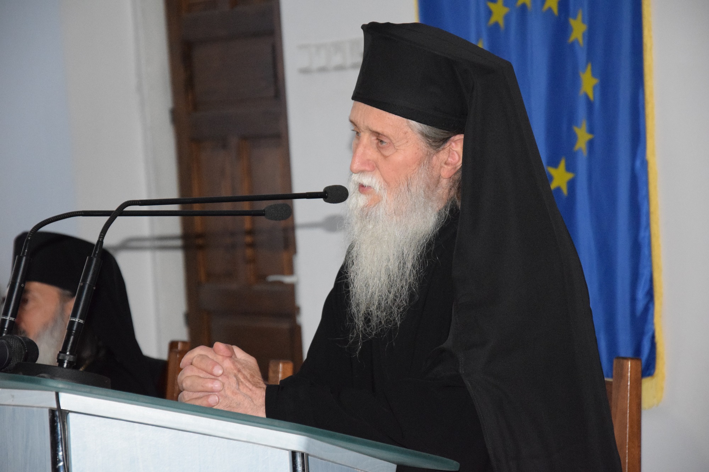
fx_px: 2658
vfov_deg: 10.2
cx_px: 354
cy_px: 236
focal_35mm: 135
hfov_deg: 15.2
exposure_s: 1/60
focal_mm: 90
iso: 5000
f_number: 5.6
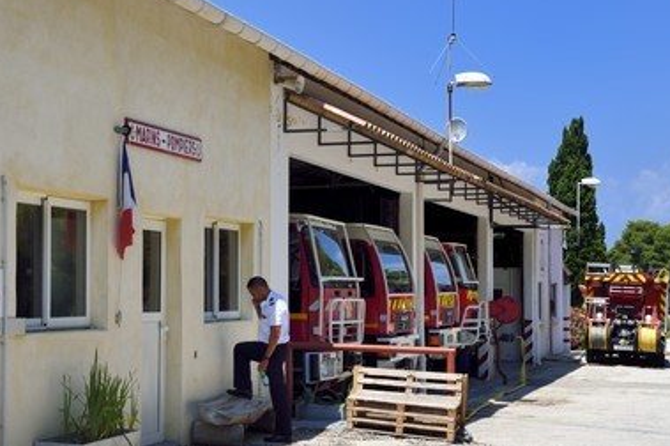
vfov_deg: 22.2
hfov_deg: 32.9
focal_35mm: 61
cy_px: 225
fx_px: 1134
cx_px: 329
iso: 200
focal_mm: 55
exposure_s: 1/250
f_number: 14
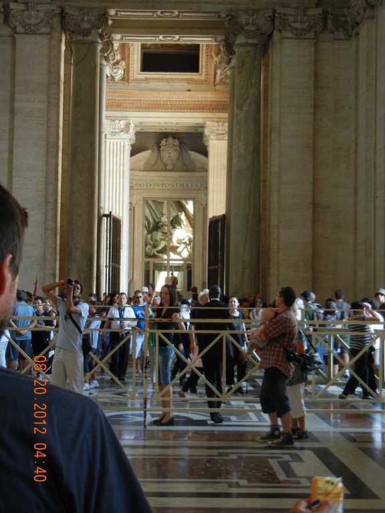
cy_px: 256
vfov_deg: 32.7
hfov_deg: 24.8
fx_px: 875
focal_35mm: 59
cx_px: 192
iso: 368
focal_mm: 10.6
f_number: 4
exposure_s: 1/58.6
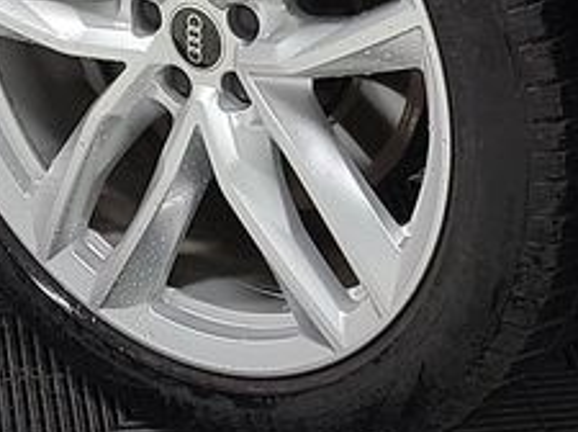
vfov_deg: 8.2
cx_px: 154
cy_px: -478
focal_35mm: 171
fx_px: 2851
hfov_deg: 11.6
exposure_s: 1/59
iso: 59
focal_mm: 6.7
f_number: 1.8
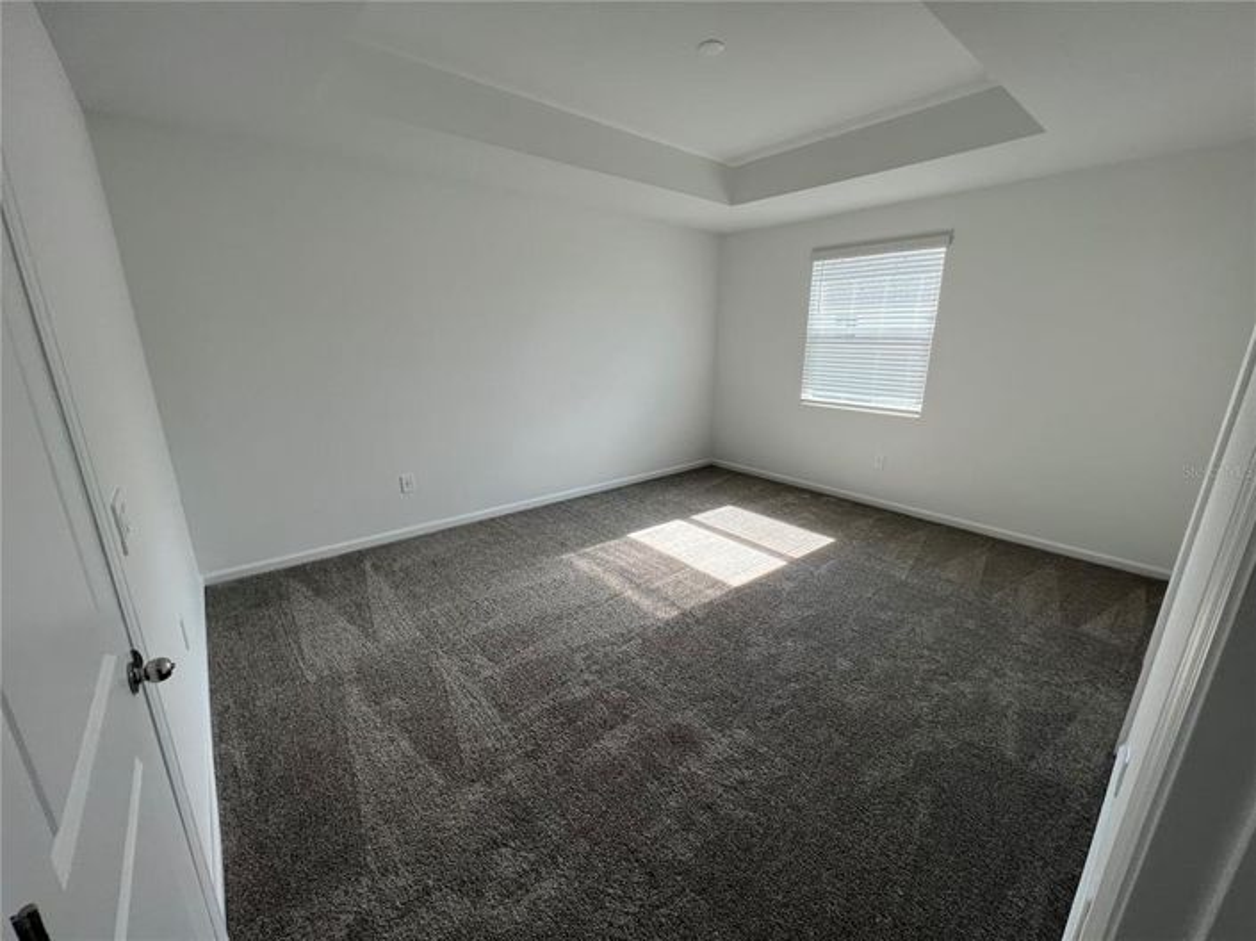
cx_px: 628
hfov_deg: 106.2
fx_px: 471
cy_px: 470
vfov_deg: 89.9
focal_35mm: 13
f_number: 1.8
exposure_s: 1/102
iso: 32
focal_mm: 1.57
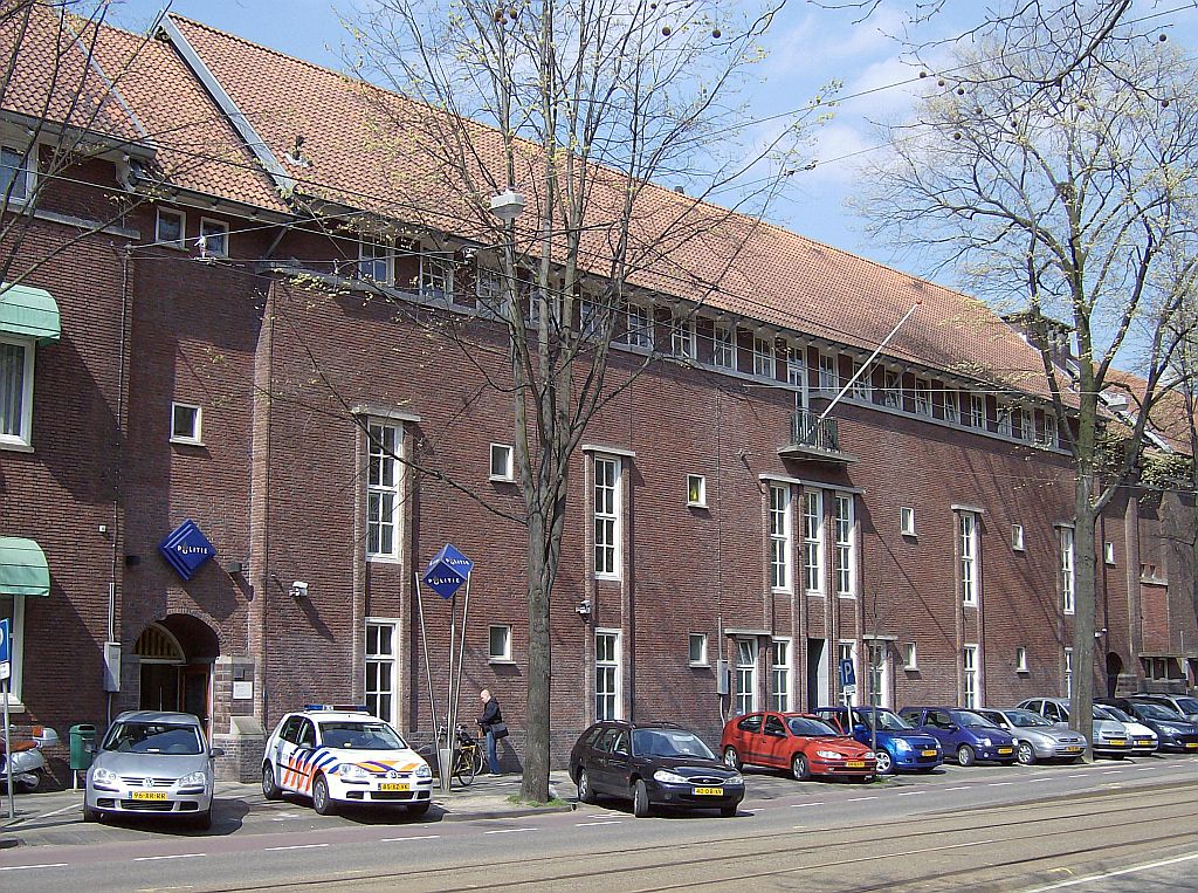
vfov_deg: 31.4
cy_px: 446
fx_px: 1588
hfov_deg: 41.3
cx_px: 599
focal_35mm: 46
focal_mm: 7.7
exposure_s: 1/402
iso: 100
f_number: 5.1
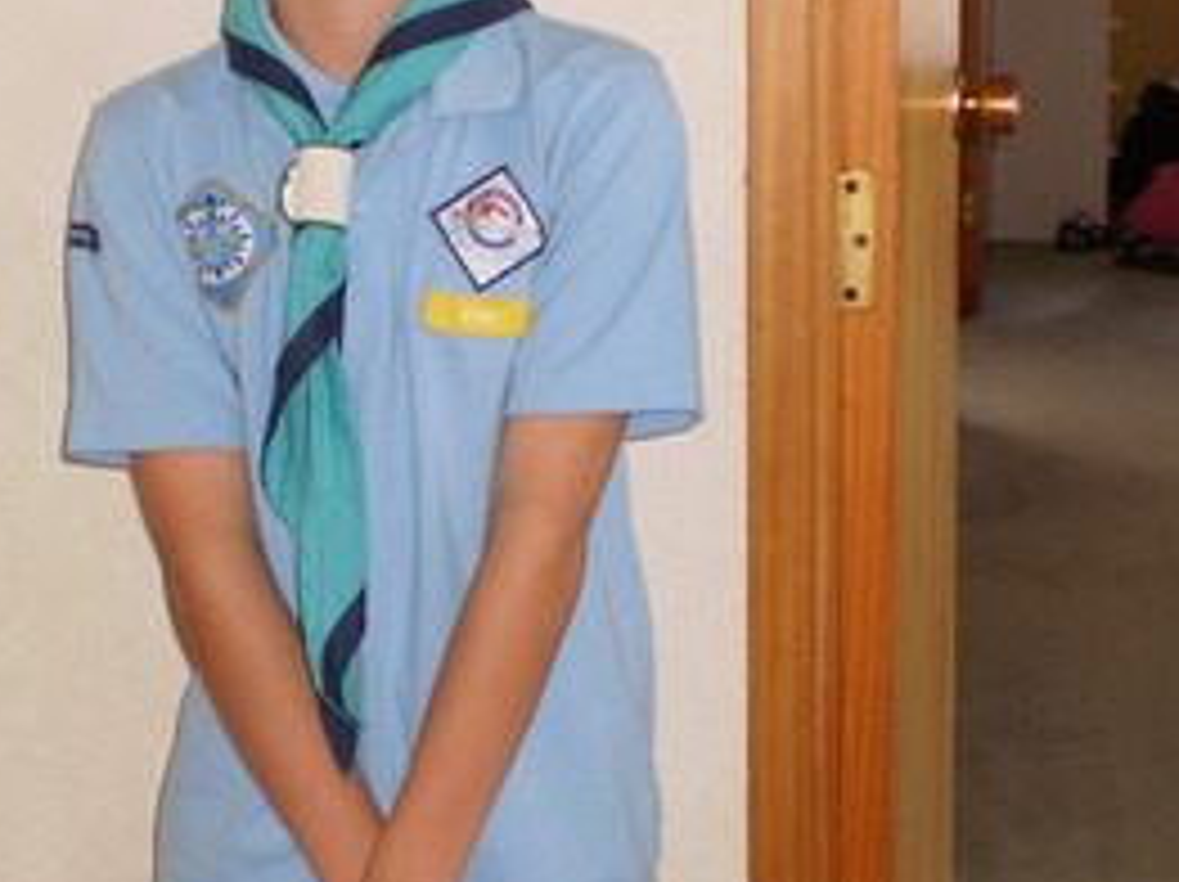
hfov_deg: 22.3
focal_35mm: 88
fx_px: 2994
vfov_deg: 16.7
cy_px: 266
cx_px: 576
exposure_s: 1/30
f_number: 3.1
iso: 125
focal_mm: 6.3
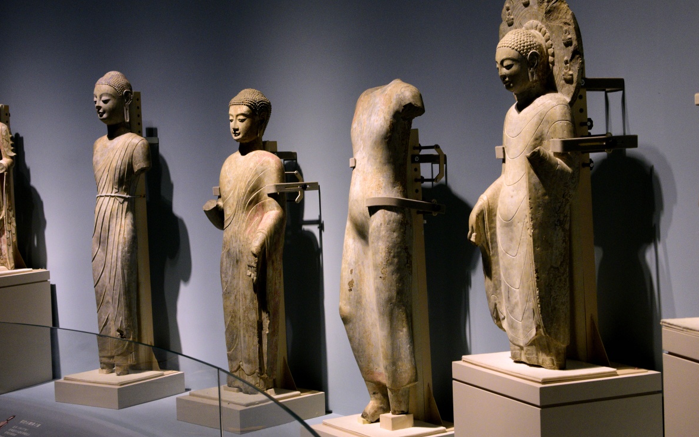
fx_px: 1038
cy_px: 218
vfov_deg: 23.7
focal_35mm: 55
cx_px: 354
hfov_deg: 37.2
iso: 1600
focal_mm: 35
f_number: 4
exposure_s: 1/30
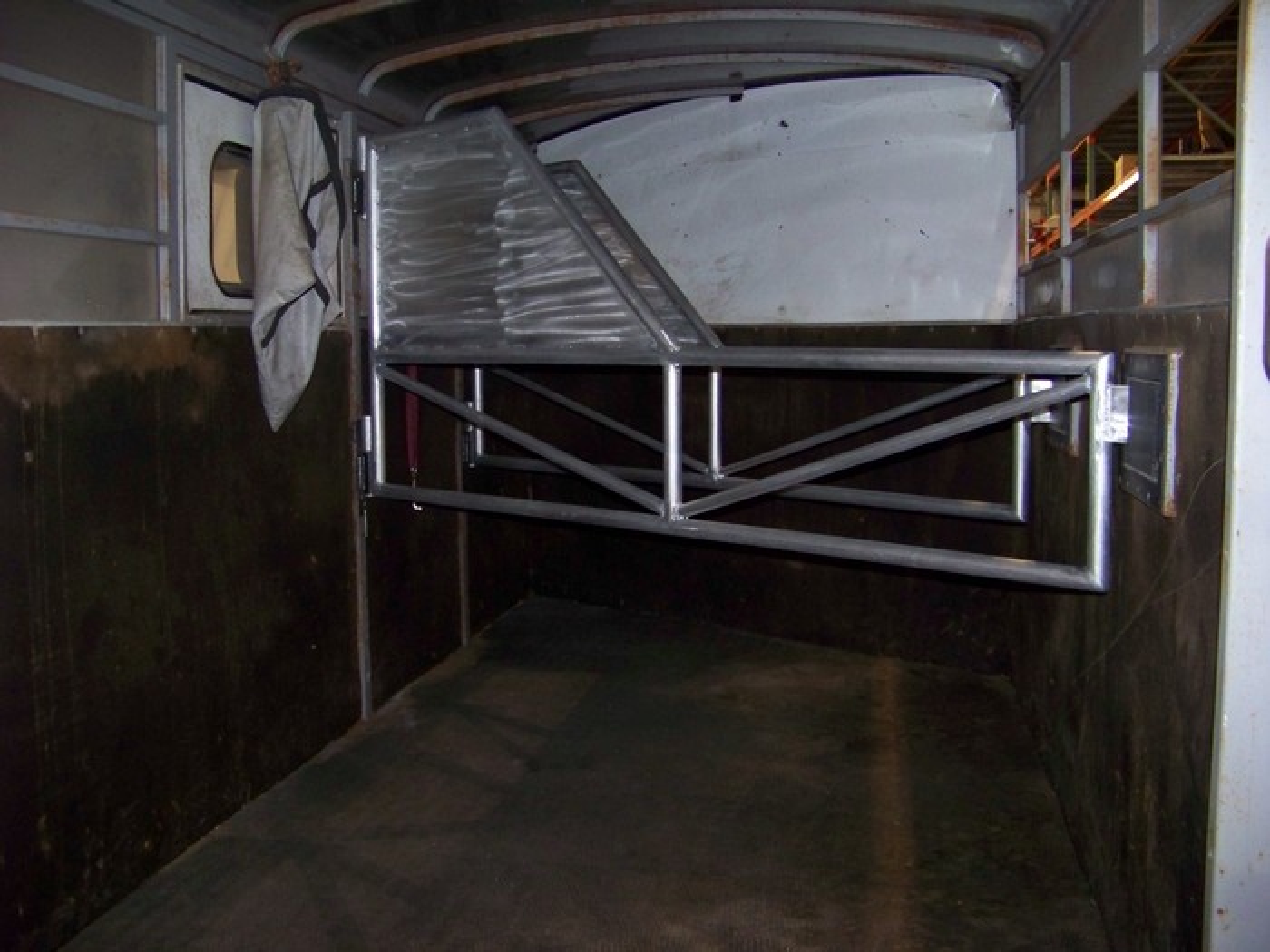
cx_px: 635
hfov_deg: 51.4
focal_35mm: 36
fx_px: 1321
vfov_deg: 39.7
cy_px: 476
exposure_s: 1/30
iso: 200
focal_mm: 5.85
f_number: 2.8
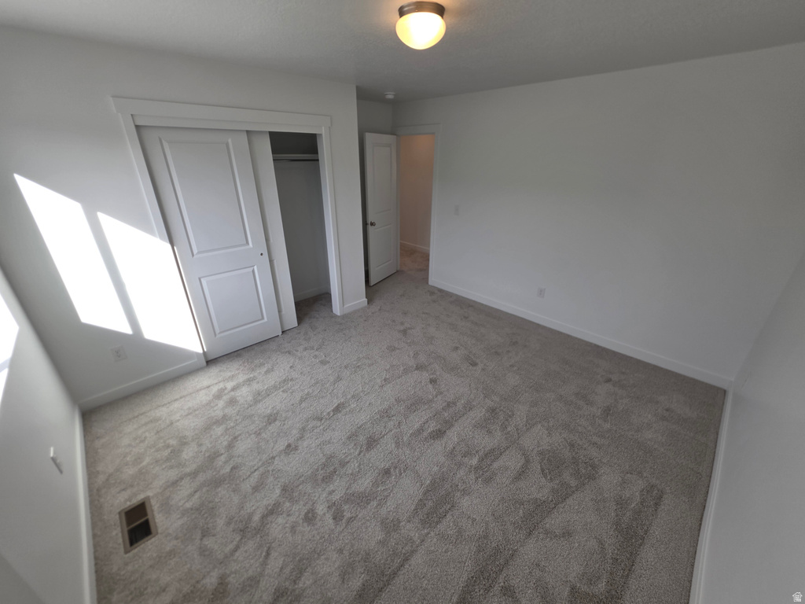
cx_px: 402
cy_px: 302
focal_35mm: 13
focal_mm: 2.2
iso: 40
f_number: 1.9
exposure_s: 1/257
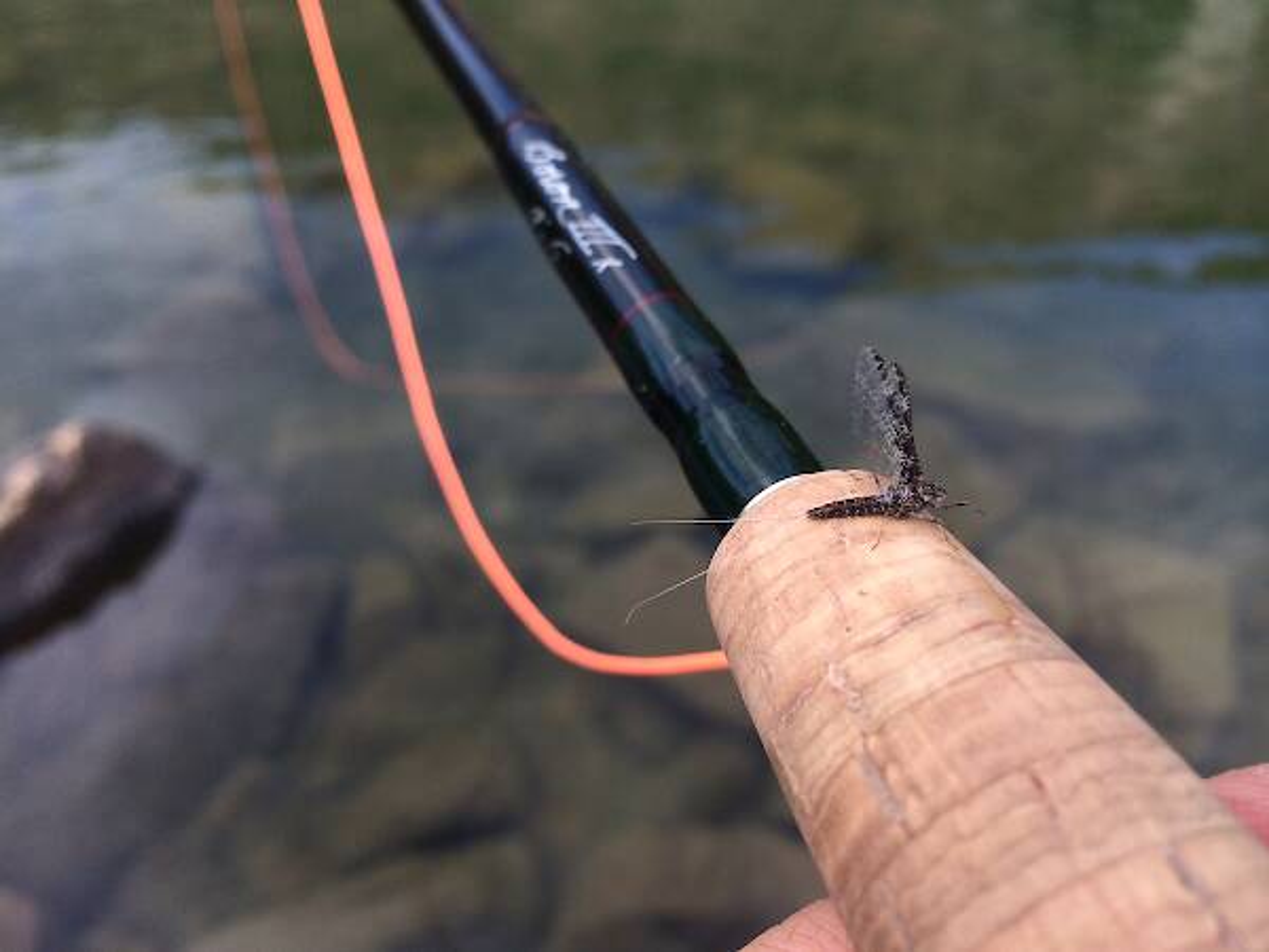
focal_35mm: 30
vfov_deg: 46.8
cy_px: 476
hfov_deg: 60.0
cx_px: 634
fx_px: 1100
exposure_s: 1/672
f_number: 2.2
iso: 32
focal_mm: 4.12
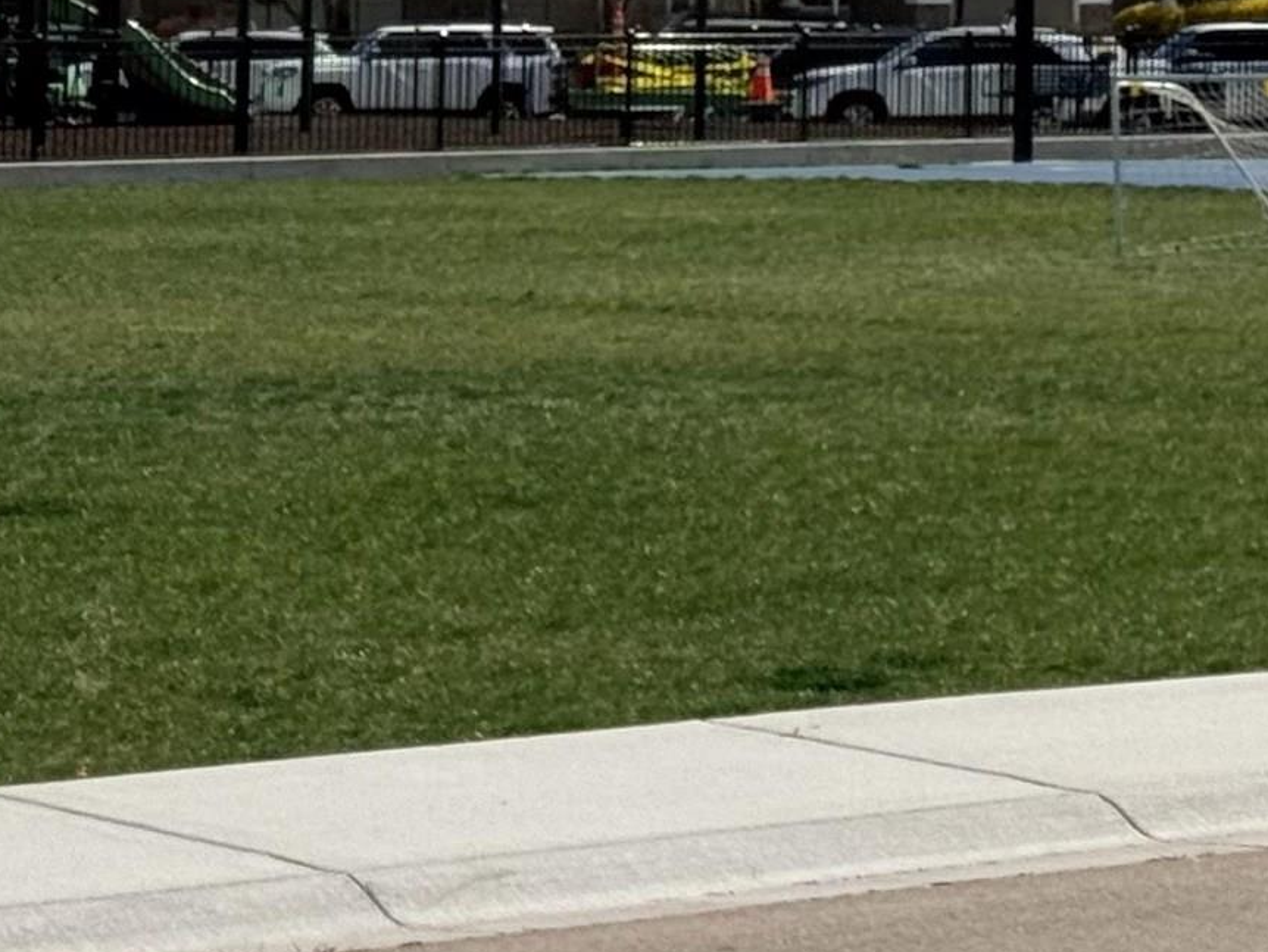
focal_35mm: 171
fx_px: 6266
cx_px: 1487
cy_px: -699
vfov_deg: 8.4
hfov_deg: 11.3
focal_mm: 6.76
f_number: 1.78
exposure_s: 1/9901
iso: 64
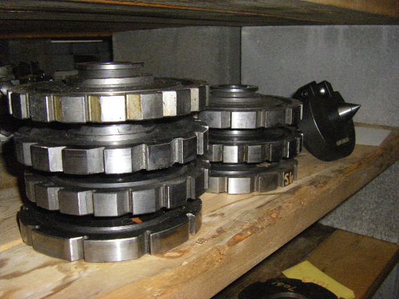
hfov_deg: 49.0
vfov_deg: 37.7
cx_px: 200
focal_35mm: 38
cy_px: 150
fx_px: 438
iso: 800
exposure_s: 1/50
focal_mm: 6.3
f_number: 7
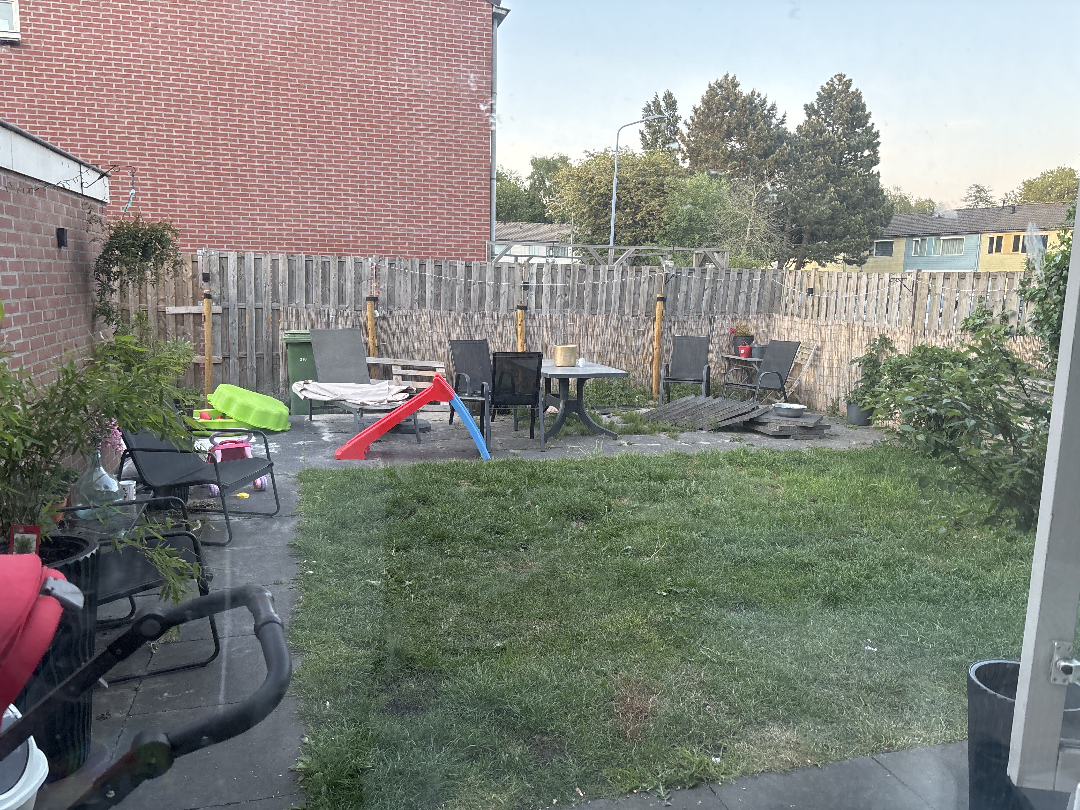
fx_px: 811
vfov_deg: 53.1
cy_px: 405
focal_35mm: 26
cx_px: 540
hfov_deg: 67.3
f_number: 1.6
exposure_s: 1/60
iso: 200
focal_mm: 5.96
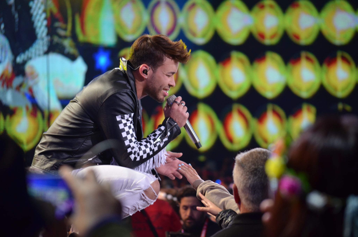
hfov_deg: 10.2
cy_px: 118
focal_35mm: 202
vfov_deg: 6.8
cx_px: 179
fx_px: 2009
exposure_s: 1/125
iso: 800
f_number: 5
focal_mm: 135
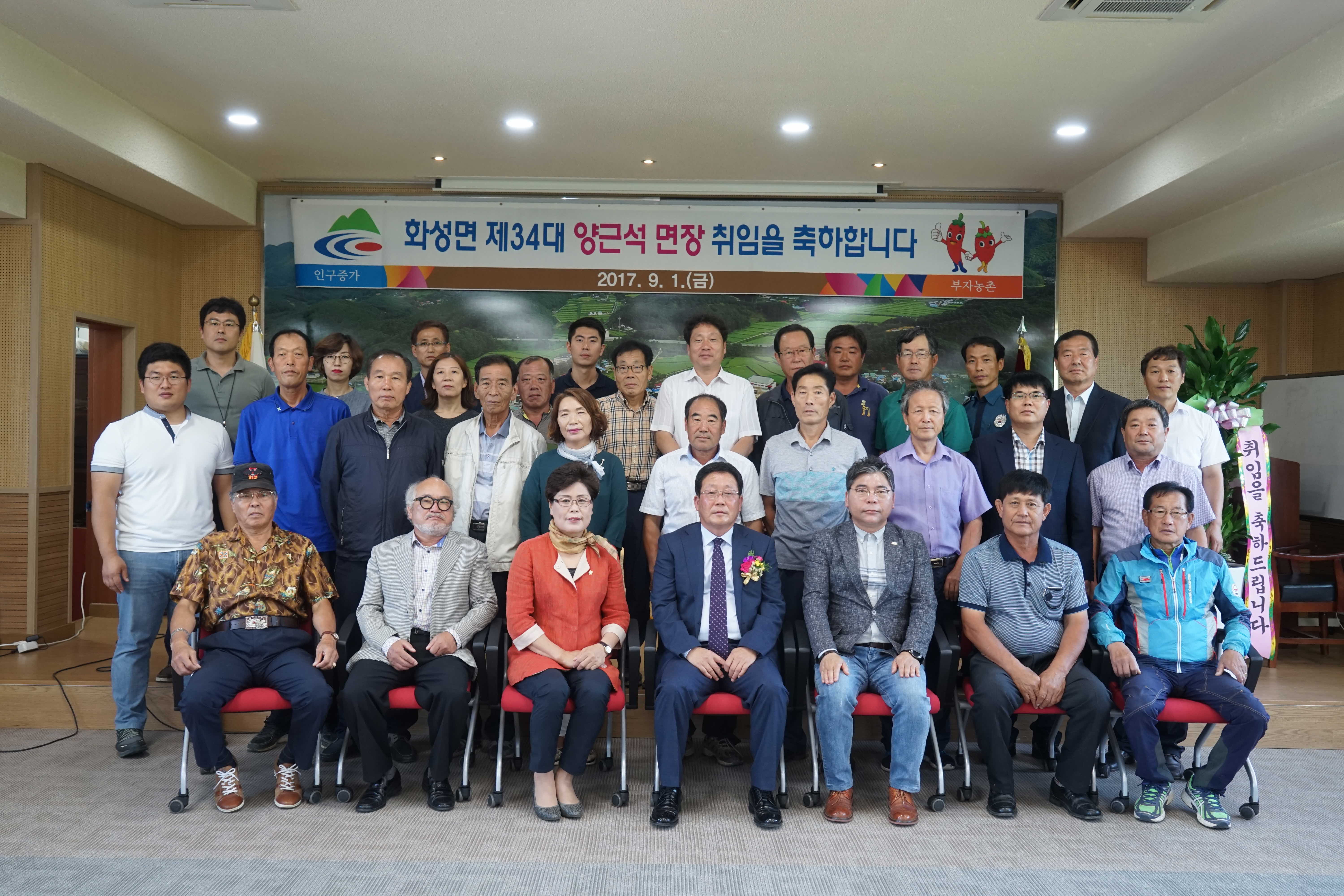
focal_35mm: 32
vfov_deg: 41.1
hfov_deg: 58.7
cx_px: 672
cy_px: 448
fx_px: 1195
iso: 1250
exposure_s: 1/80
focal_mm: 32
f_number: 4.5
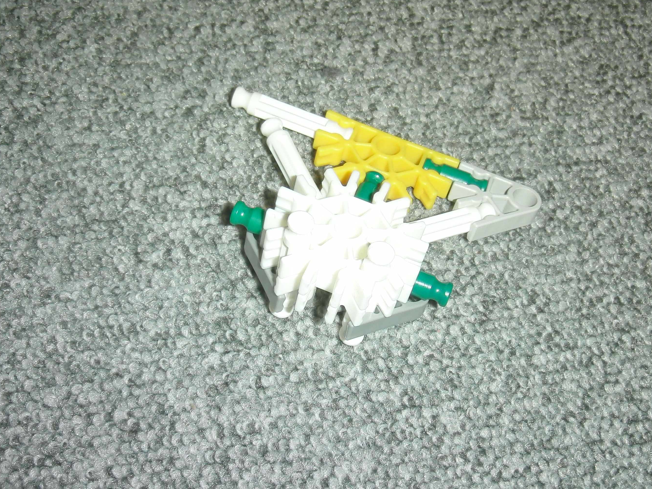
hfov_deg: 38.9
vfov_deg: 29.7
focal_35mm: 49
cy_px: 248
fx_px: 923
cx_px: 340
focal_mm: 6.66
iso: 100
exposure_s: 1/40
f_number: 3.9
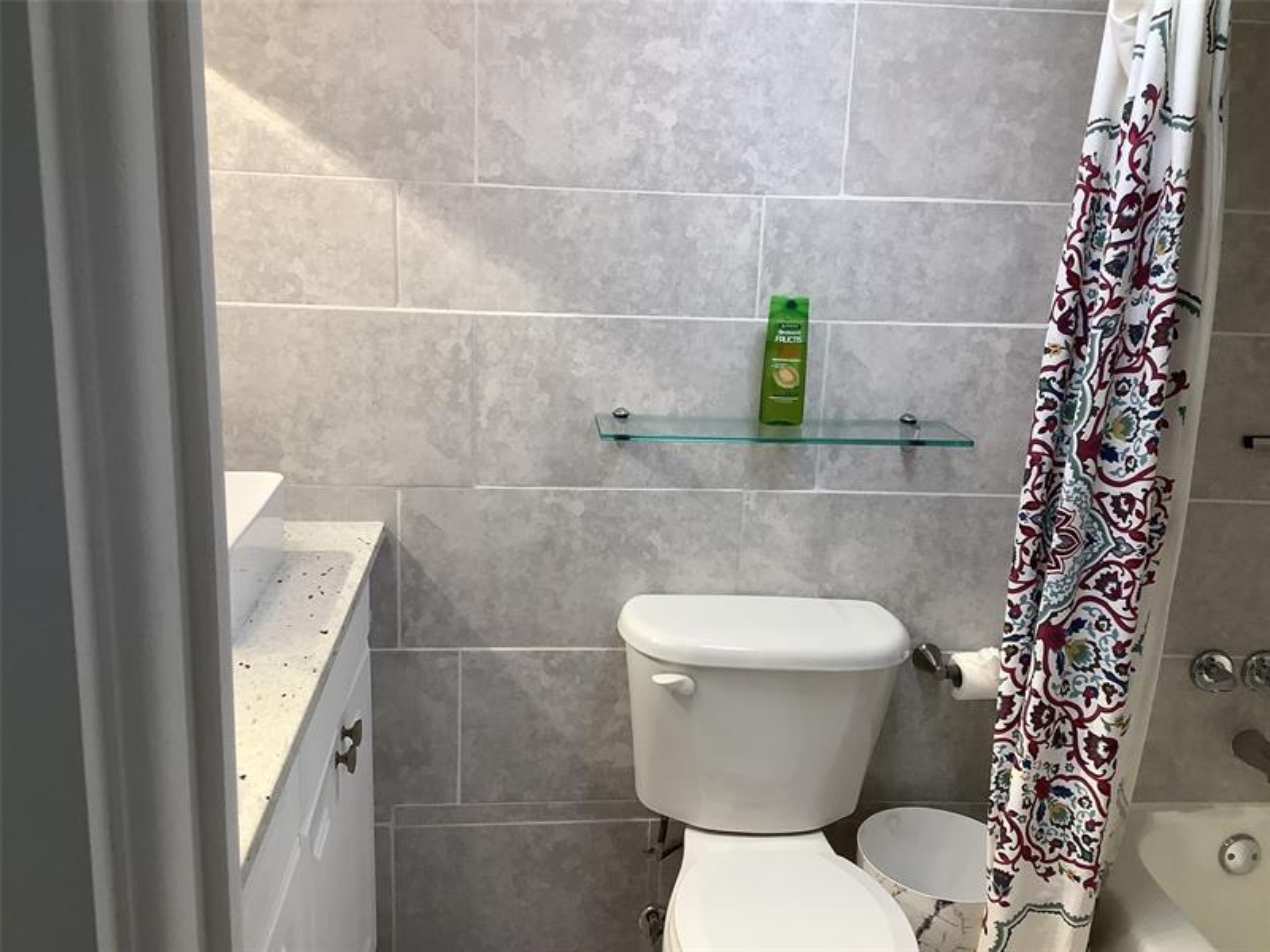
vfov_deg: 45.4
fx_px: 1137
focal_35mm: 31
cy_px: 476
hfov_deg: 58.4
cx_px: 635
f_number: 2.4
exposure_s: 1/120
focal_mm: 3.3
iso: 100
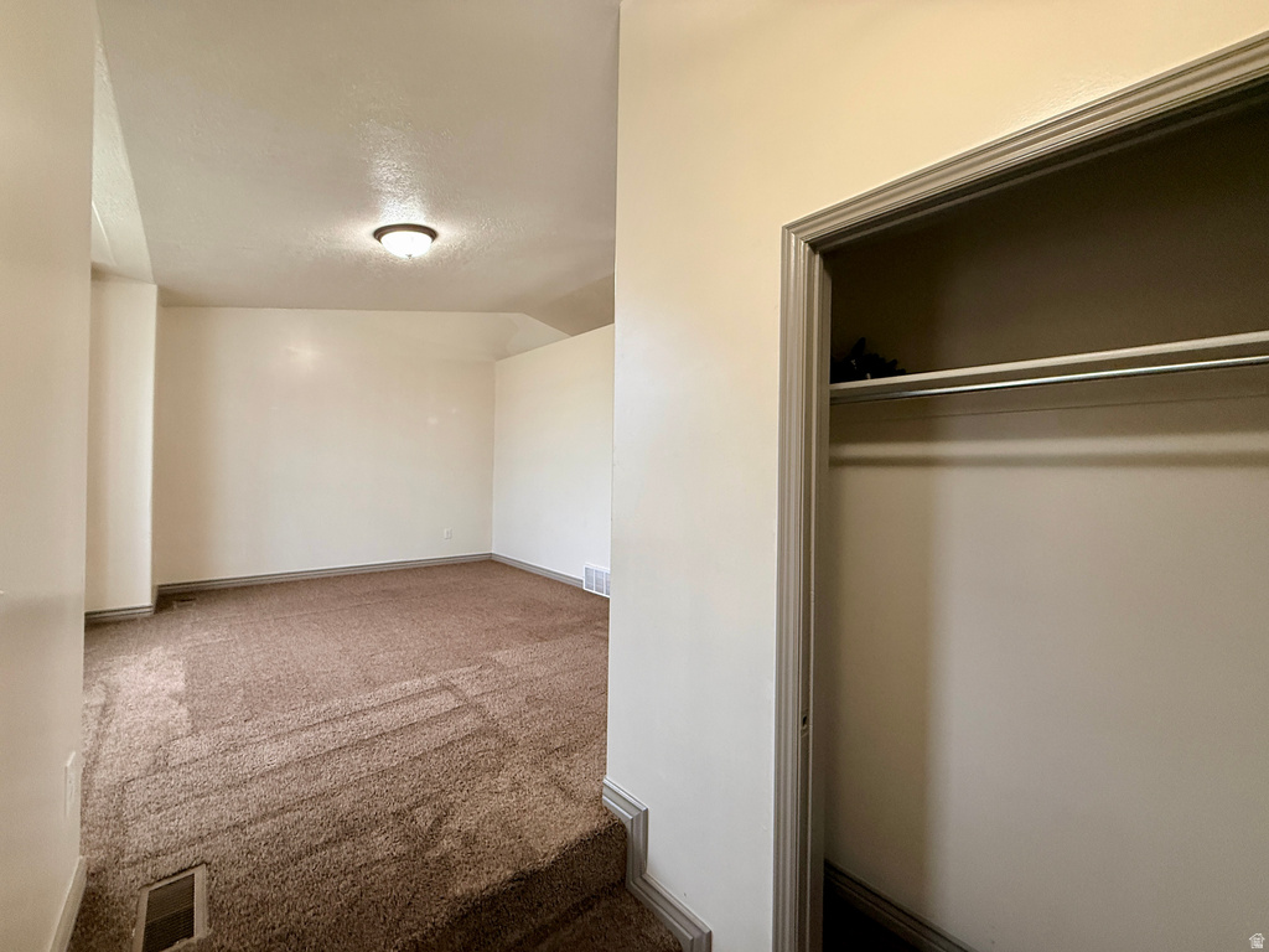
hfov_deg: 102.1
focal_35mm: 14
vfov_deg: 85.7
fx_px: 513
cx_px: 634
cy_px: 476
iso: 320
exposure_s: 1/120
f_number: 2.2
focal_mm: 2.22
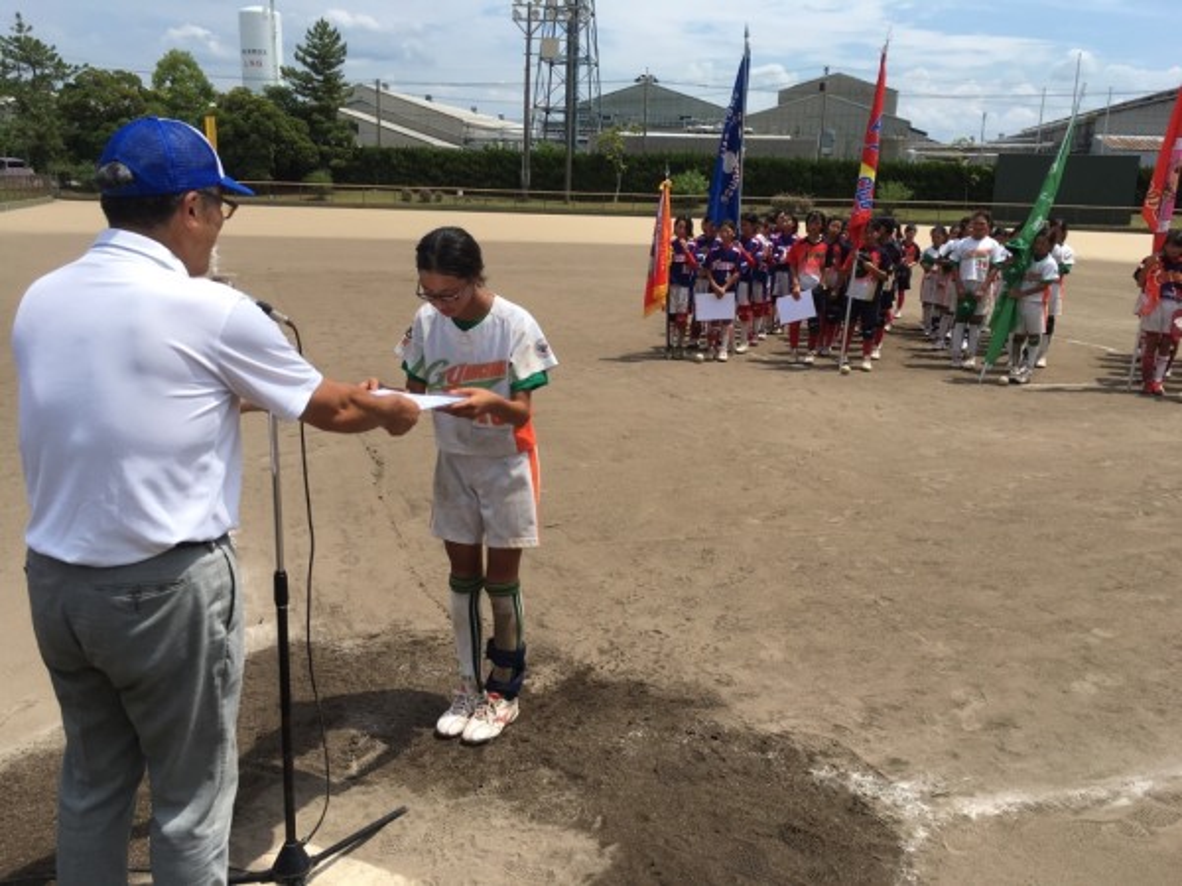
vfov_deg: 48.2
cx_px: 591
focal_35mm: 29
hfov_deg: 61.7
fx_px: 990
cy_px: 443
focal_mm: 4.15
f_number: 2.2
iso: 25
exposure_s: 1/2404
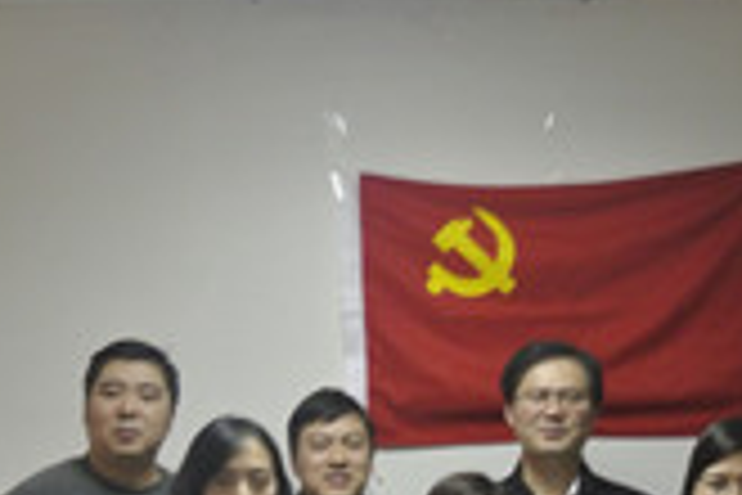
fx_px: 2040
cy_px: 520
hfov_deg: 20.6
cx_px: 391
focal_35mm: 99
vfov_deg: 13.6
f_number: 3.8
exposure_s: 1/30
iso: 640
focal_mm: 12.2
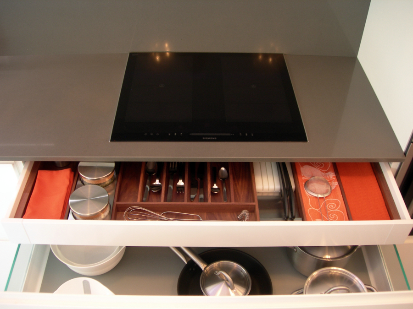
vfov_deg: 37.7
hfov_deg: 49.0
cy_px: 154
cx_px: 206
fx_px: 453
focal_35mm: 38
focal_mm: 7.8
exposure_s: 1/6.6
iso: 50
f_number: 2.8
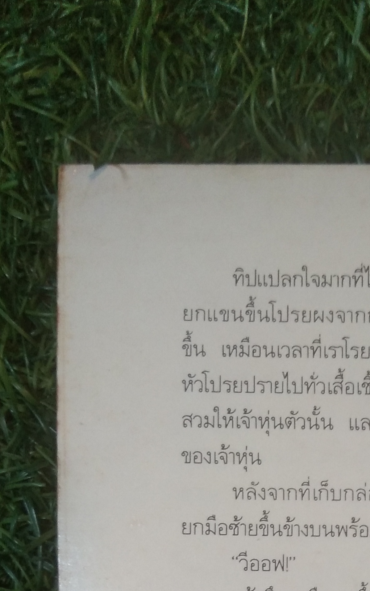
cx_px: 435
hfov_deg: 15.6
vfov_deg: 23.4
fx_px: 1307
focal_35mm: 81
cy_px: 708
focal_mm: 3.65
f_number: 2.2
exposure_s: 1/33
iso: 250
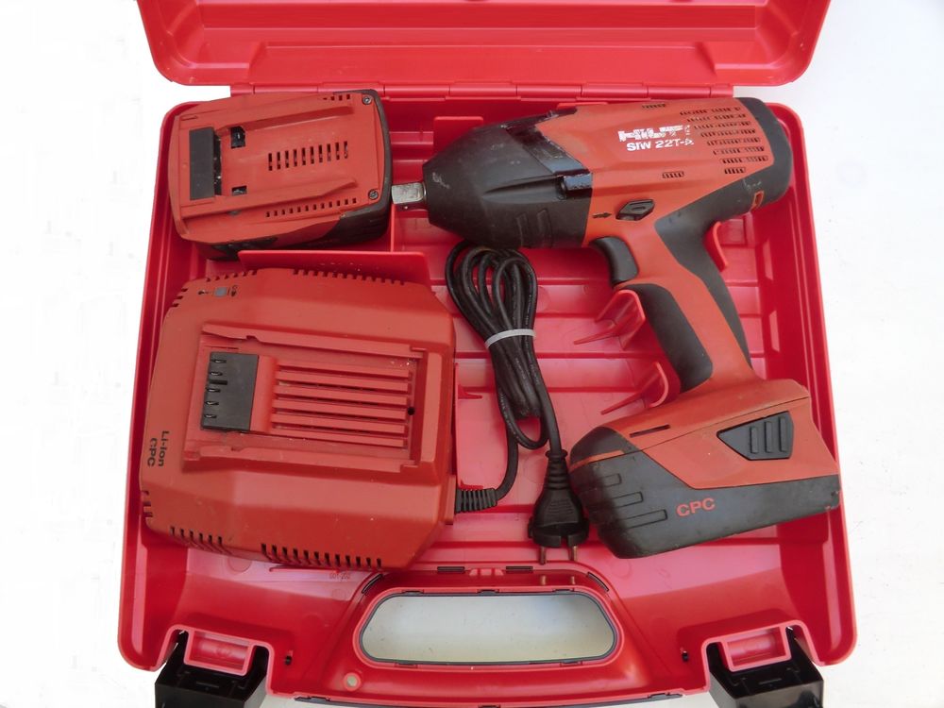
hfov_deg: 54.0
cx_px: 472
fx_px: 927
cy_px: 354
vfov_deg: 41.8
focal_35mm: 34
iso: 125
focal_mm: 6.1
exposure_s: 1/60
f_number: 3.6
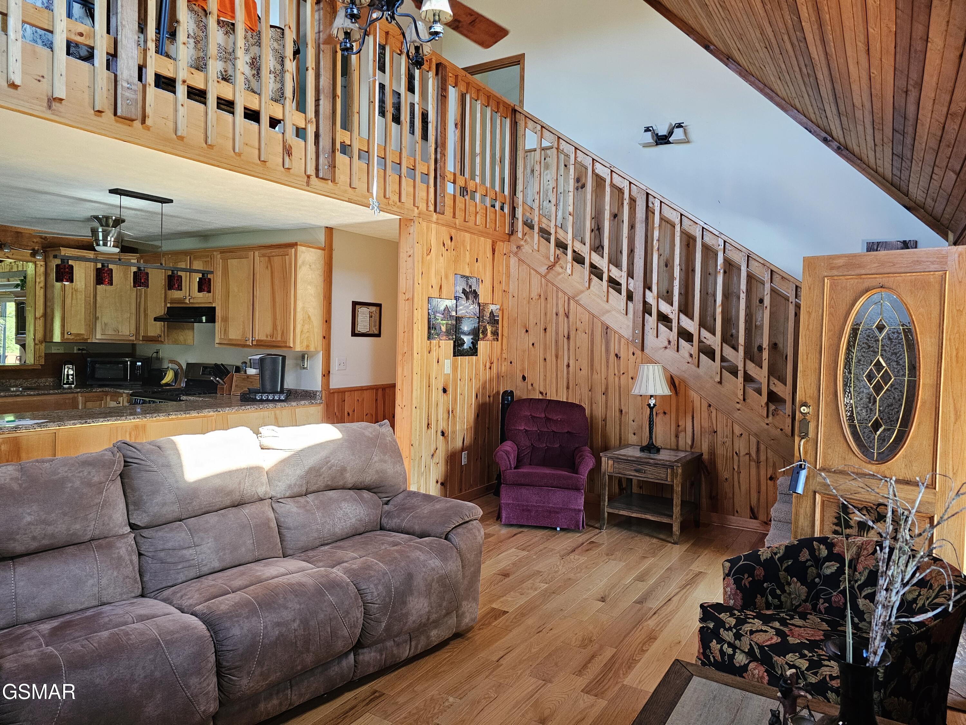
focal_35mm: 23
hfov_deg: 73.9
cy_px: 362
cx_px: 483
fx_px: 642
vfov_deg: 58.9
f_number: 1.7
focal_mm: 6.3
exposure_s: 1/120
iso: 500
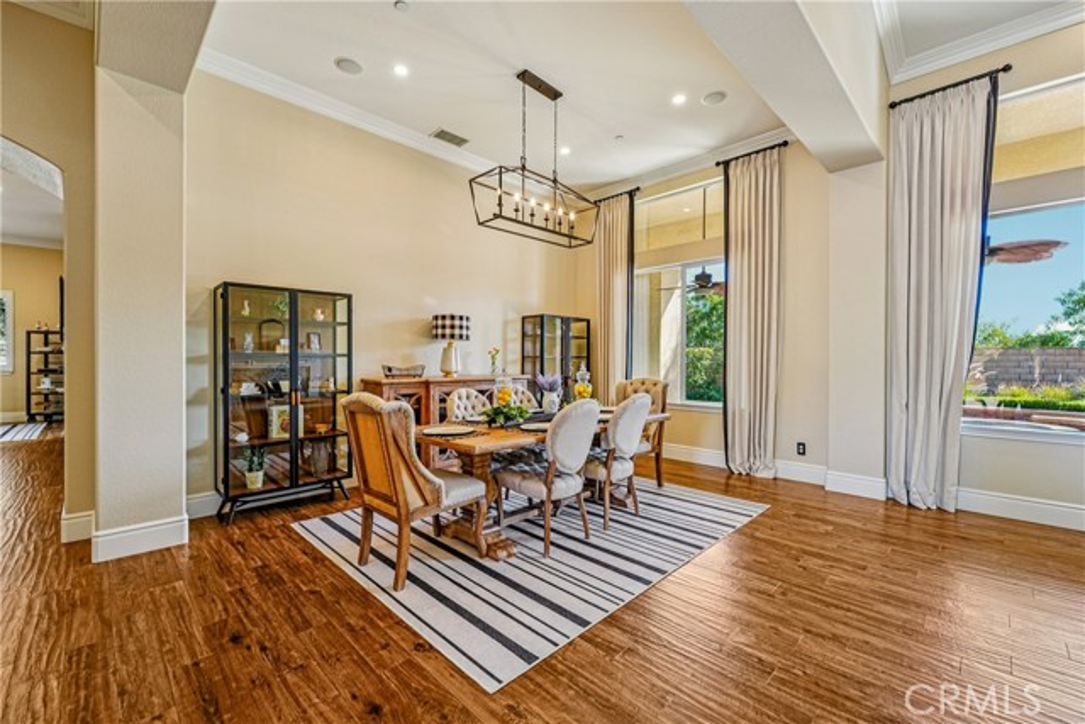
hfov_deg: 101.5
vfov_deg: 78.5
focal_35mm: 15
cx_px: 542
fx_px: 443
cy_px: 362
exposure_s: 1/30
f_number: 8
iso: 400
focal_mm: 14.7
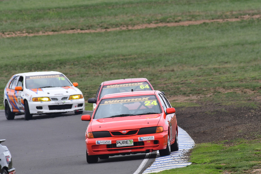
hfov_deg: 2.7
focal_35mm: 750
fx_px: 5439
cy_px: 87
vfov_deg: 1.8
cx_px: 130
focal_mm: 500
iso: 500
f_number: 10
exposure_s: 1/640
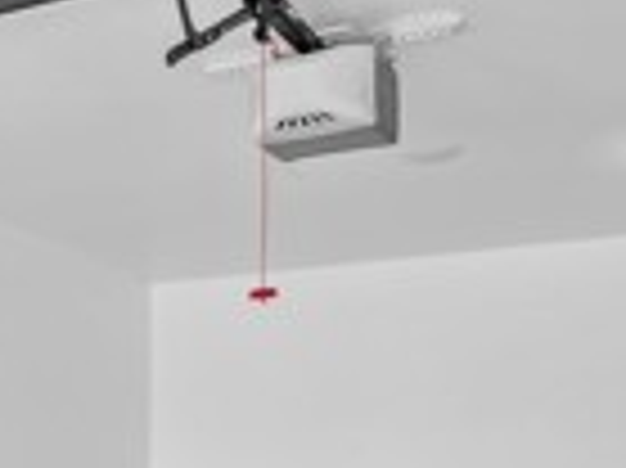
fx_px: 1283
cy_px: 526
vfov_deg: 19.7
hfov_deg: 24.3
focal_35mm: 71
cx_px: -167
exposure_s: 1/8
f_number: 9
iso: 100
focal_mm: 16
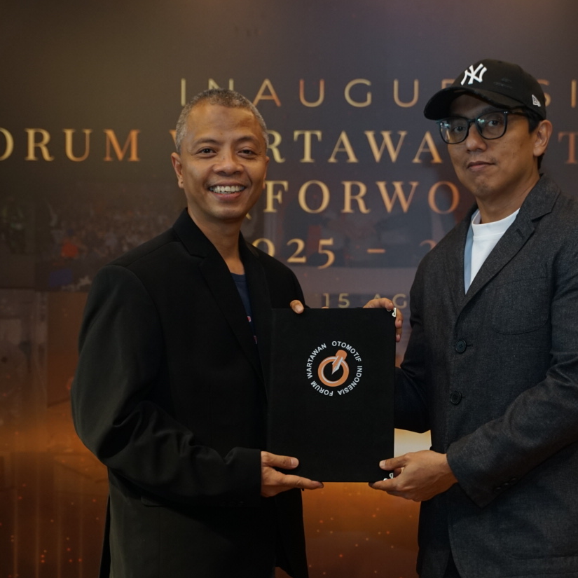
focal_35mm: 71
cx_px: 371
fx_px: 1338
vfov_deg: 24.3
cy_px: 365
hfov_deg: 24.3
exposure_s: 1/100
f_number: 2.8
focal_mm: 42.5
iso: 1000
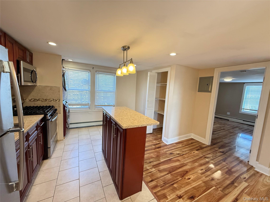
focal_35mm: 14
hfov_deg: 102.1
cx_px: 135
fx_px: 109
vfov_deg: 85.7
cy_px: 101
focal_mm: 2.22
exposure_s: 1/120
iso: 400
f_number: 2.2
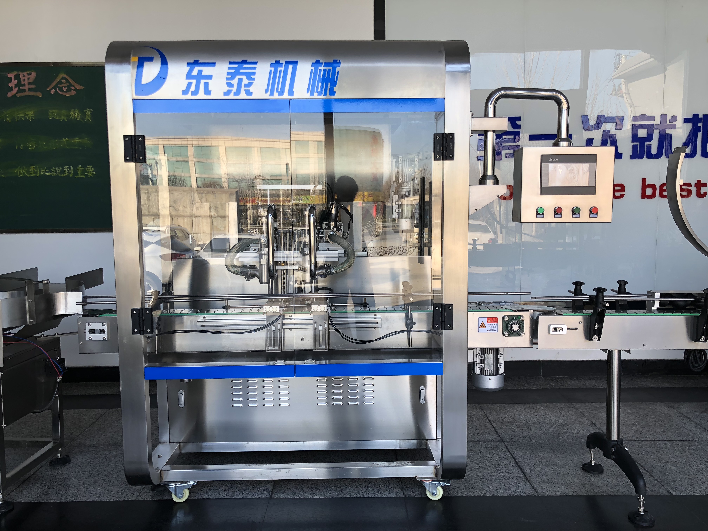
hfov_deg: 63.4
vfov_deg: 49.7
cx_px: 354
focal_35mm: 28
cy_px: 266
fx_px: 573
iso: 20
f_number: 1.8
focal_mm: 4
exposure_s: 1/125
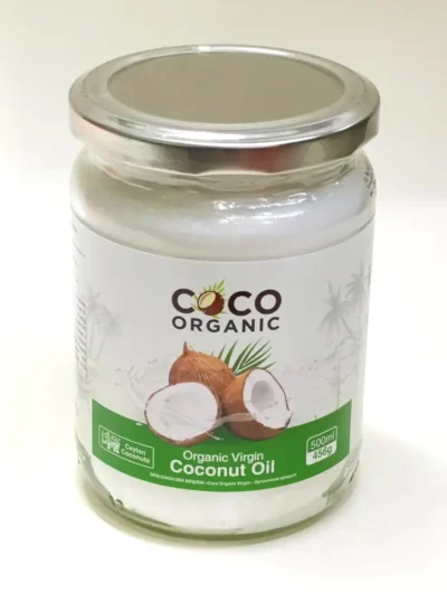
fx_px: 394
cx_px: 224
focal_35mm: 23
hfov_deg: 59.1
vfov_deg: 73.8
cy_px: 296
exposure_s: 1/100
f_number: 1.6
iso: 640
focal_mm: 6.14
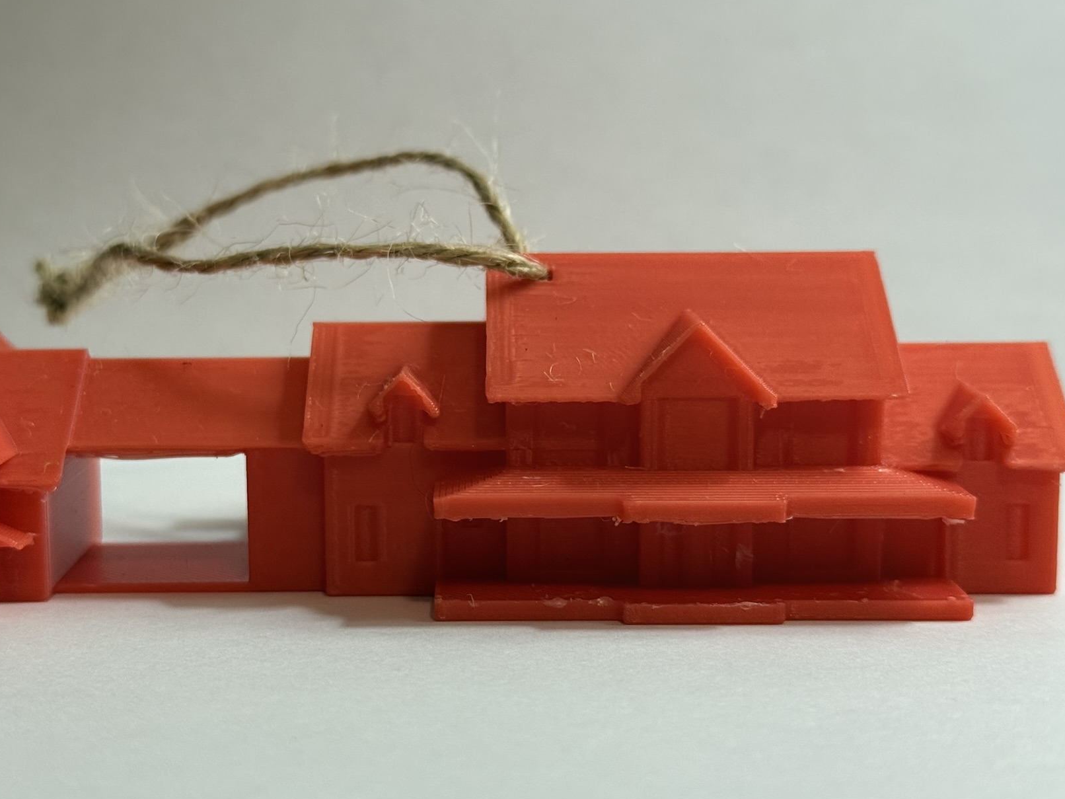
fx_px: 1877
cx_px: 466
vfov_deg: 24.0
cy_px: 406
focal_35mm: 61
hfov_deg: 31.6
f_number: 1.78
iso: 160
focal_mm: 6.76
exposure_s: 1/60
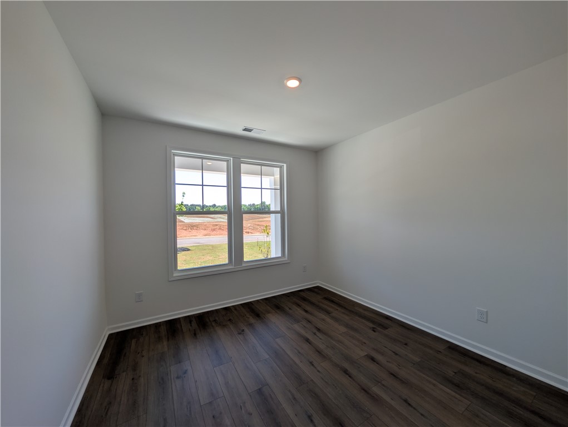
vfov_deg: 94.6
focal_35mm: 12
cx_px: 284
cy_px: 214
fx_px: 197
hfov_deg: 110.5
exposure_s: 1/586
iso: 66
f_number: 1.7
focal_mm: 2.02
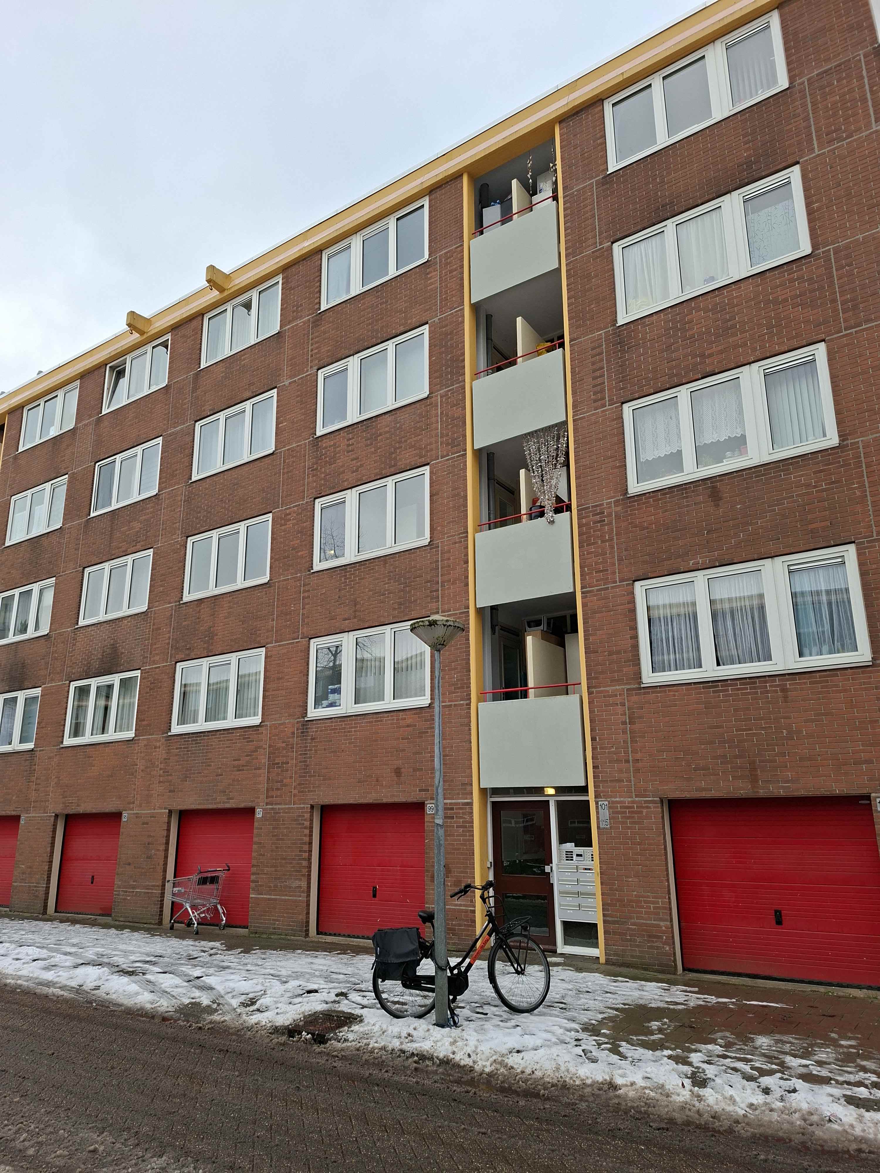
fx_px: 780
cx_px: 440
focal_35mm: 23
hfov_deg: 58.9
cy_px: 586
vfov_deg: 73.9
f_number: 1.8
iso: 50
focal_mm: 5.54
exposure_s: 1/201
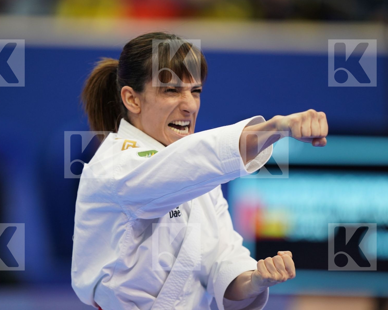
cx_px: 176
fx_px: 5190
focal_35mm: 452
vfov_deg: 3.4
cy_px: 155
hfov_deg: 4.3
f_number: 2.8
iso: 1600
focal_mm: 400
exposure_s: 1/500
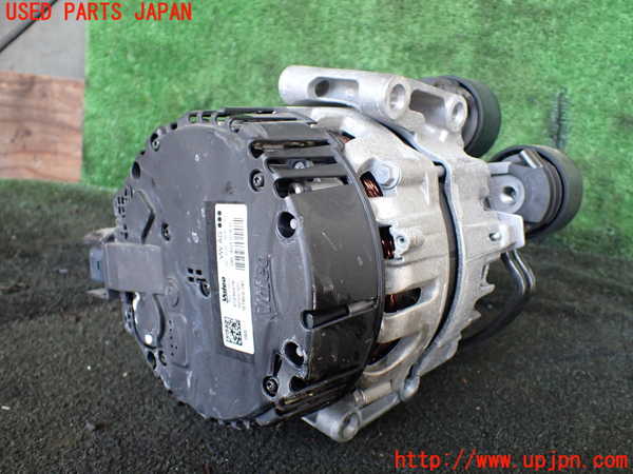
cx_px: 316
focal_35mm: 30
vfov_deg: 46.8
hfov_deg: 60.0
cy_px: 237
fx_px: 549
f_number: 2.3
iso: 320
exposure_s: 1/125
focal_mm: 5.4
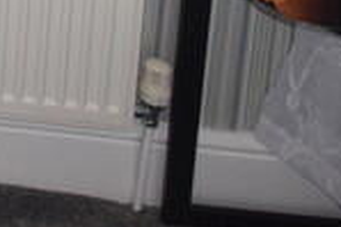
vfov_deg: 10.8
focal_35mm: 103
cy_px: -359
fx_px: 975
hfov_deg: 13.4
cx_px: -522
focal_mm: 10
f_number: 5.6
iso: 800
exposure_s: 1/125
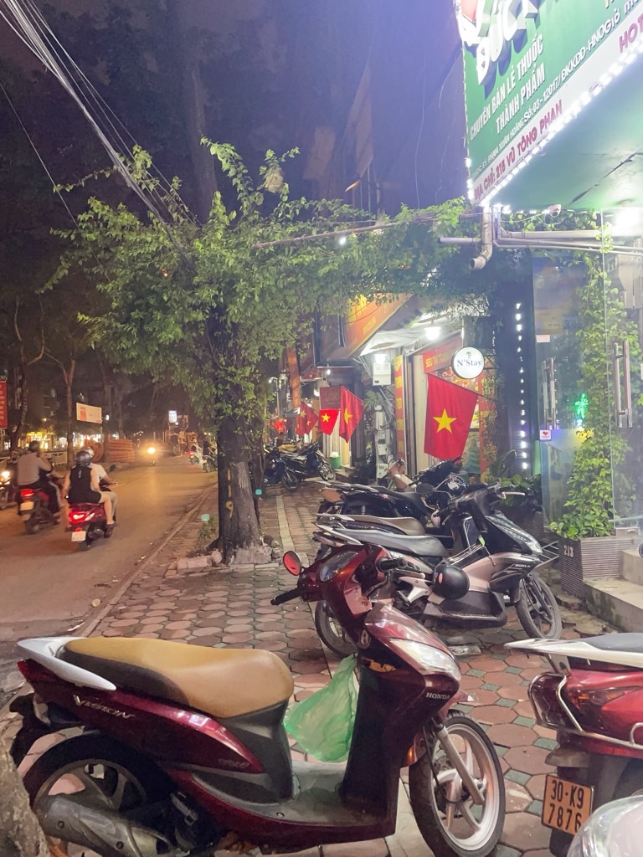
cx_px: 322
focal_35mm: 26
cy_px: 428
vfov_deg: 67.3
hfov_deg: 53.1
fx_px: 644
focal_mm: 4.2
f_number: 1.6
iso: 400
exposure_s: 1/50
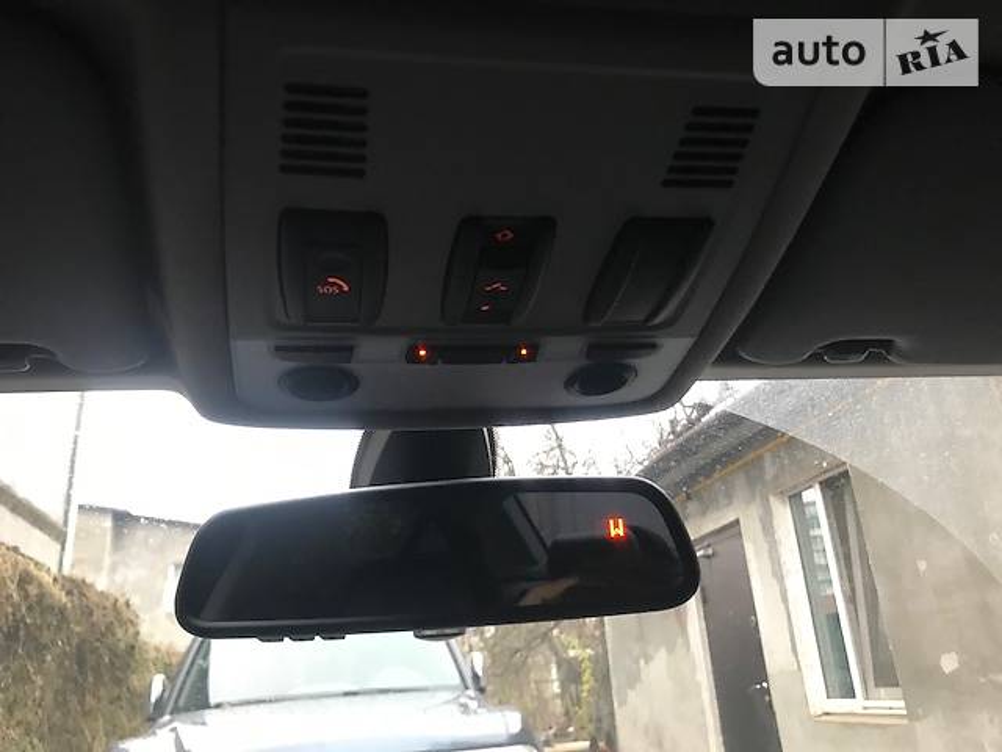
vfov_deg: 49.7
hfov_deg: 63.4
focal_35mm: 28
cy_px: 376
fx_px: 810
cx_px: 501
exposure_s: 1/17
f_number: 1.8
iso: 64
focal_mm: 4
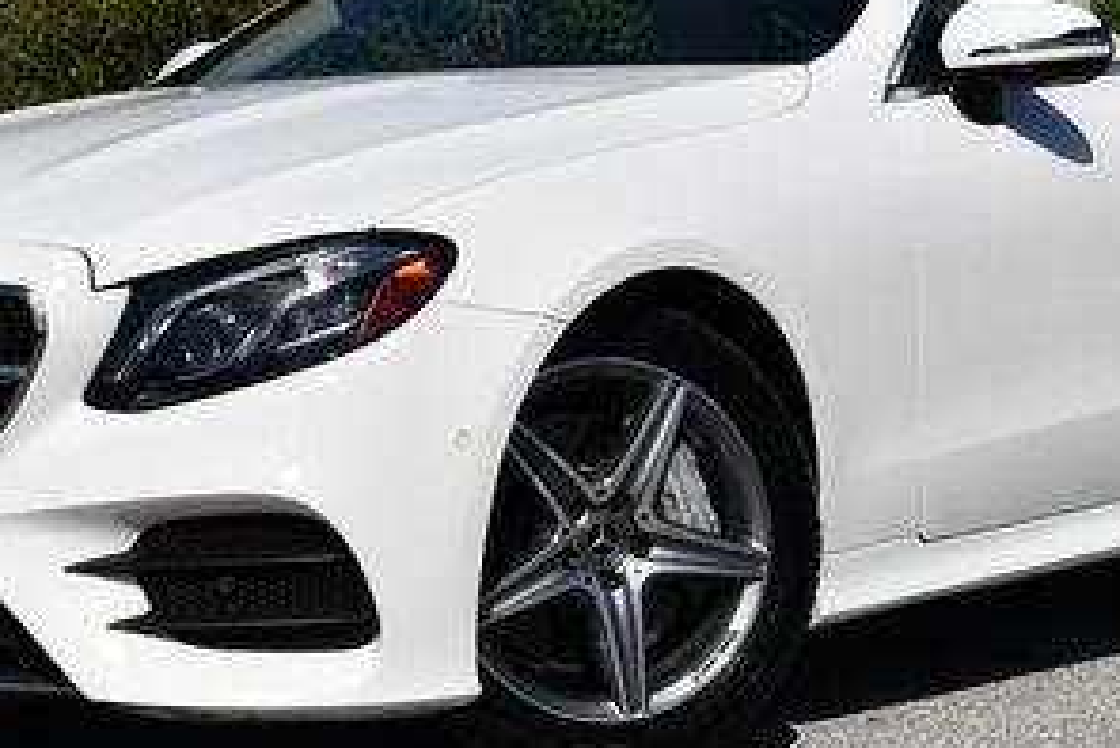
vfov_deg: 12.1
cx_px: 566
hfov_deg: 18.1
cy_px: 84
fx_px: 3517
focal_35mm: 113
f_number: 10
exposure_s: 1/400
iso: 100
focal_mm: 26
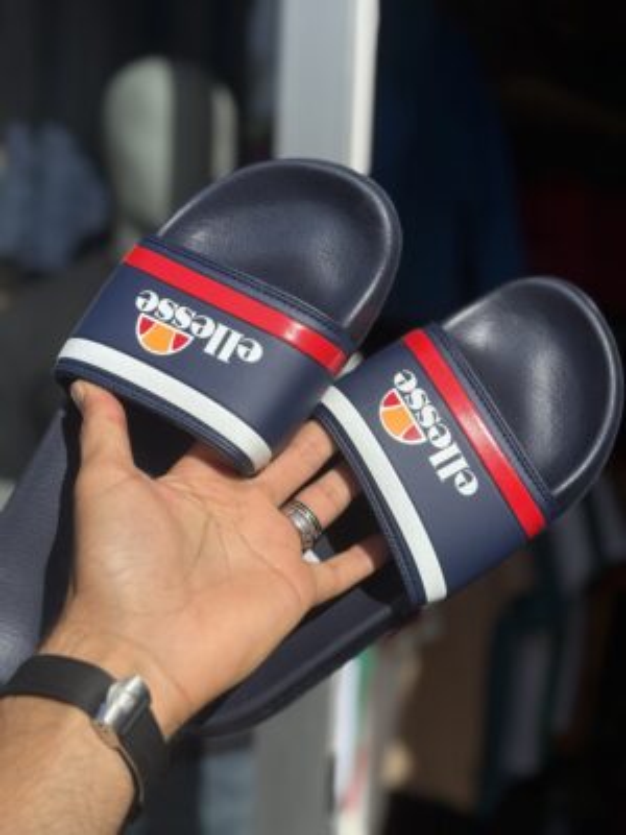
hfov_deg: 30.3
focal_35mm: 48
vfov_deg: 39.7
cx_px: 313
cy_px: 418
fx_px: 1157
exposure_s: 1/6024
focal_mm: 6.76
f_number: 1.78
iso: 64
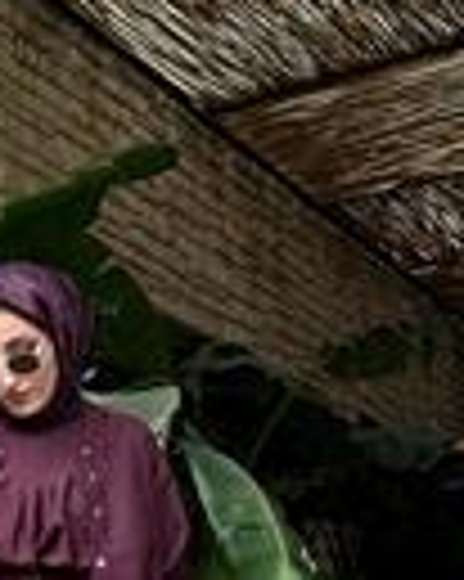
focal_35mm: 75
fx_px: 1289
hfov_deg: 19.7
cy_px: 596
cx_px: -18
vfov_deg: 24.1
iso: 125
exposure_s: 1/243
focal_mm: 6.76
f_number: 1.78
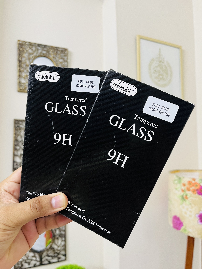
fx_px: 202
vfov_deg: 67.3
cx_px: 101
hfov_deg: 53.1
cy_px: 134
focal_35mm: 26
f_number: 1.6
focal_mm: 5.1
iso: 125
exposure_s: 1/50
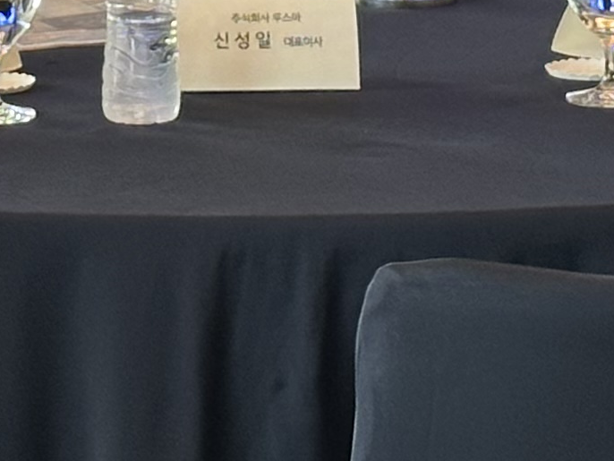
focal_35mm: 282
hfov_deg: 7.0
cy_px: -534
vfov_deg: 5.2
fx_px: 5004
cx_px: 294
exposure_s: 1/60
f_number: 1.78
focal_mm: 6.86
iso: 64
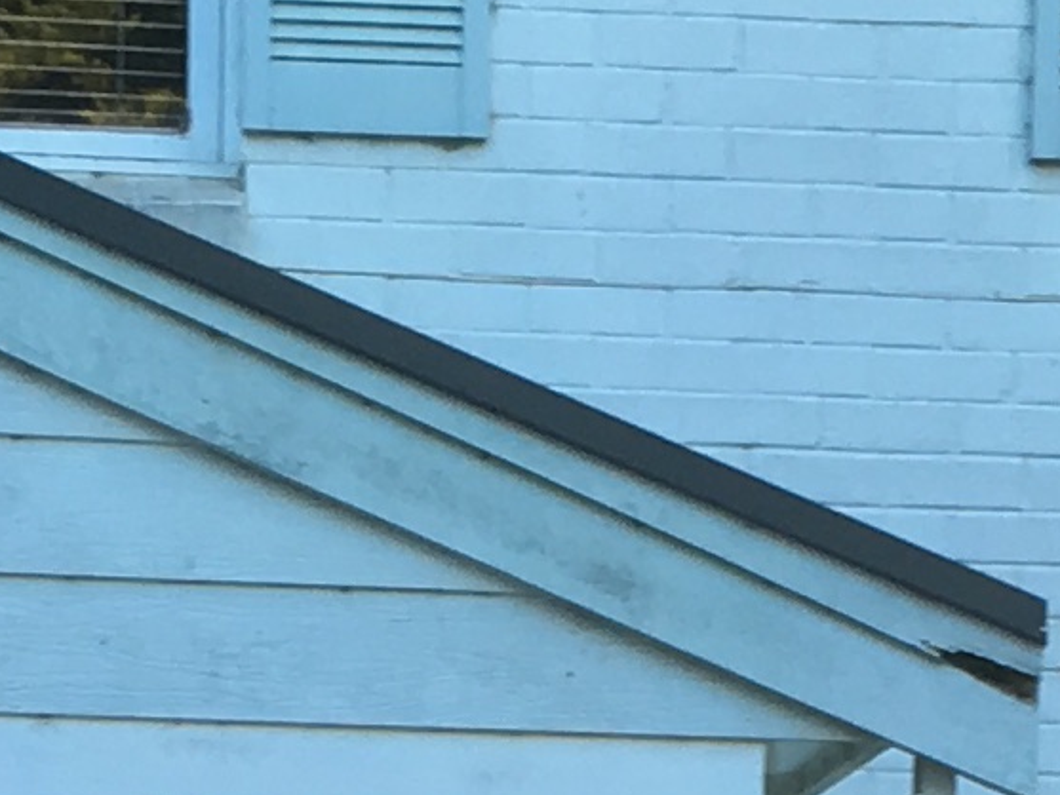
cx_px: 495
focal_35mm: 210
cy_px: 2419
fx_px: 6432
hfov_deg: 9.4
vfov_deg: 6.4
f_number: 2.2
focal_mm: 4.15
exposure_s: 1/100
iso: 25
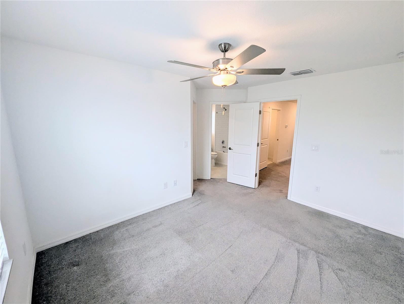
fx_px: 152
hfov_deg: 106.1
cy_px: 152
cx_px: 202
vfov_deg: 90.1
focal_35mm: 13
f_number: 2.2
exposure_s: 1/120
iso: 56
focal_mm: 1.95
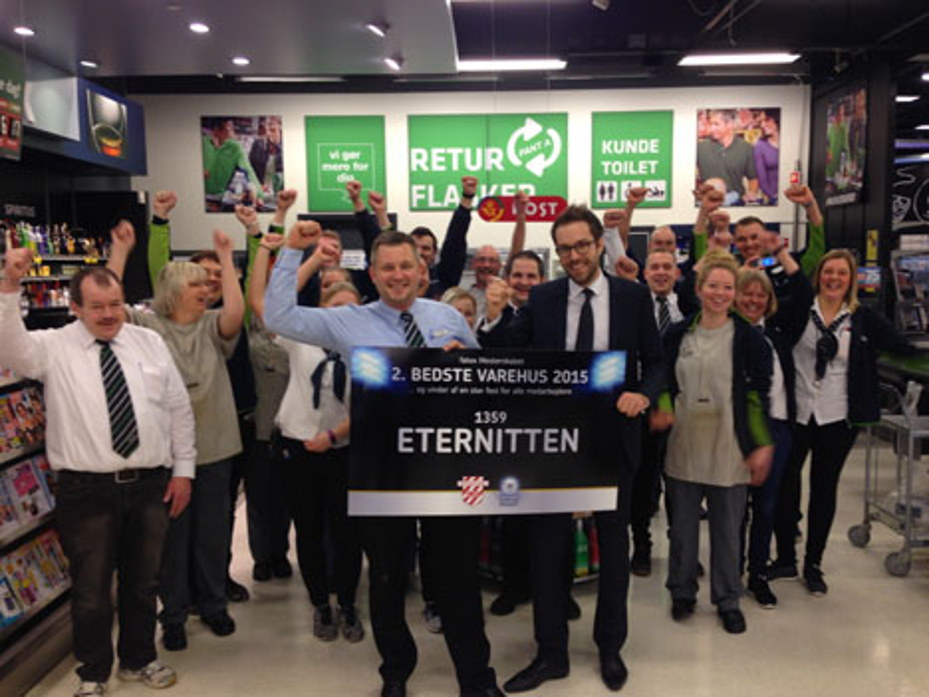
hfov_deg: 55.4
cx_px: 464
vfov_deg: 42.9
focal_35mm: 33
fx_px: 886
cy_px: 348
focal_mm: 4.12
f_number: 2.4
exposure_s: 1/24
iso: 50
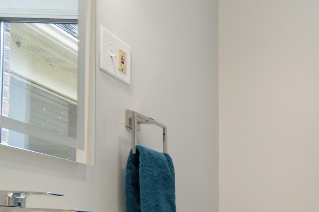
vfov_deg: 28.7
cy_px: 249
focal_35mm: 41
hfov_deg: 34.8
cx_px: 405
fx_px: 363
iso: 100
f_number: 4
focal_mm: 10
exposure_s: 1/50
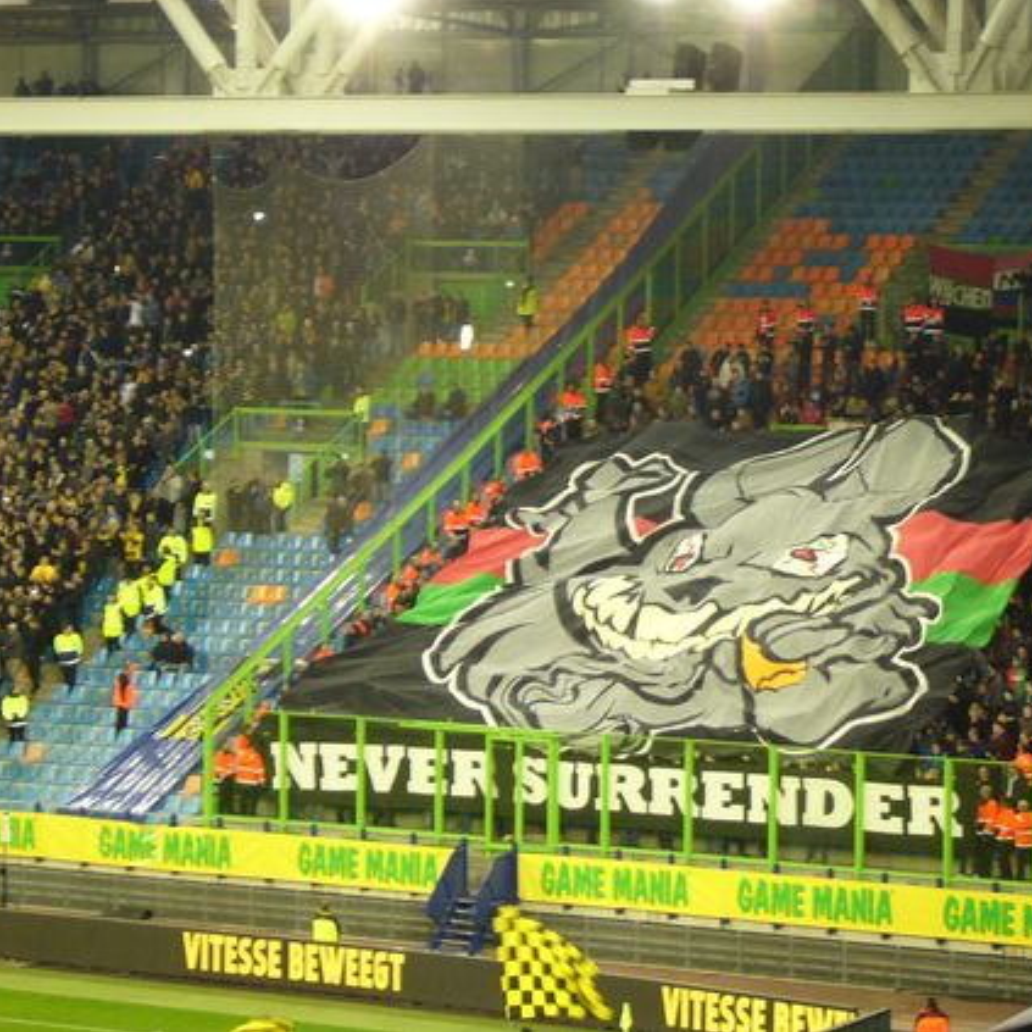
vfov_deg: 14.0
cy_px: 514
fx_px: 4216
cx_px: 629
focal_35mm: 125
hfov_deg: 13.9
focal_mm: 17.4
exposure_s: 1/13
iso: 200
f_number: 4.9
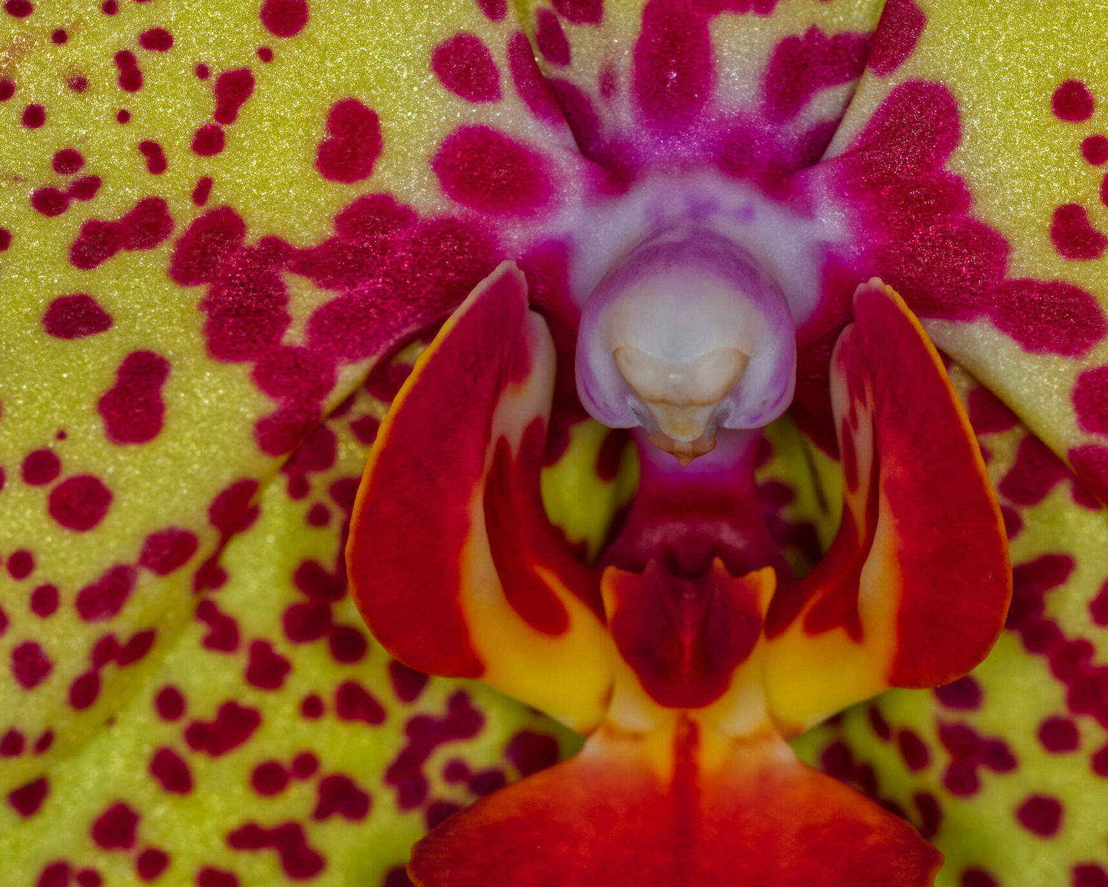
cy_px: 393
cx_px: 692
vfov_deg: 7.5
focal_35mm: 207
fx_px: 6776
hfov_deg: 9.3
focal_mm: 105
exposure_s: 1/60
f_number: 11
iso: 200
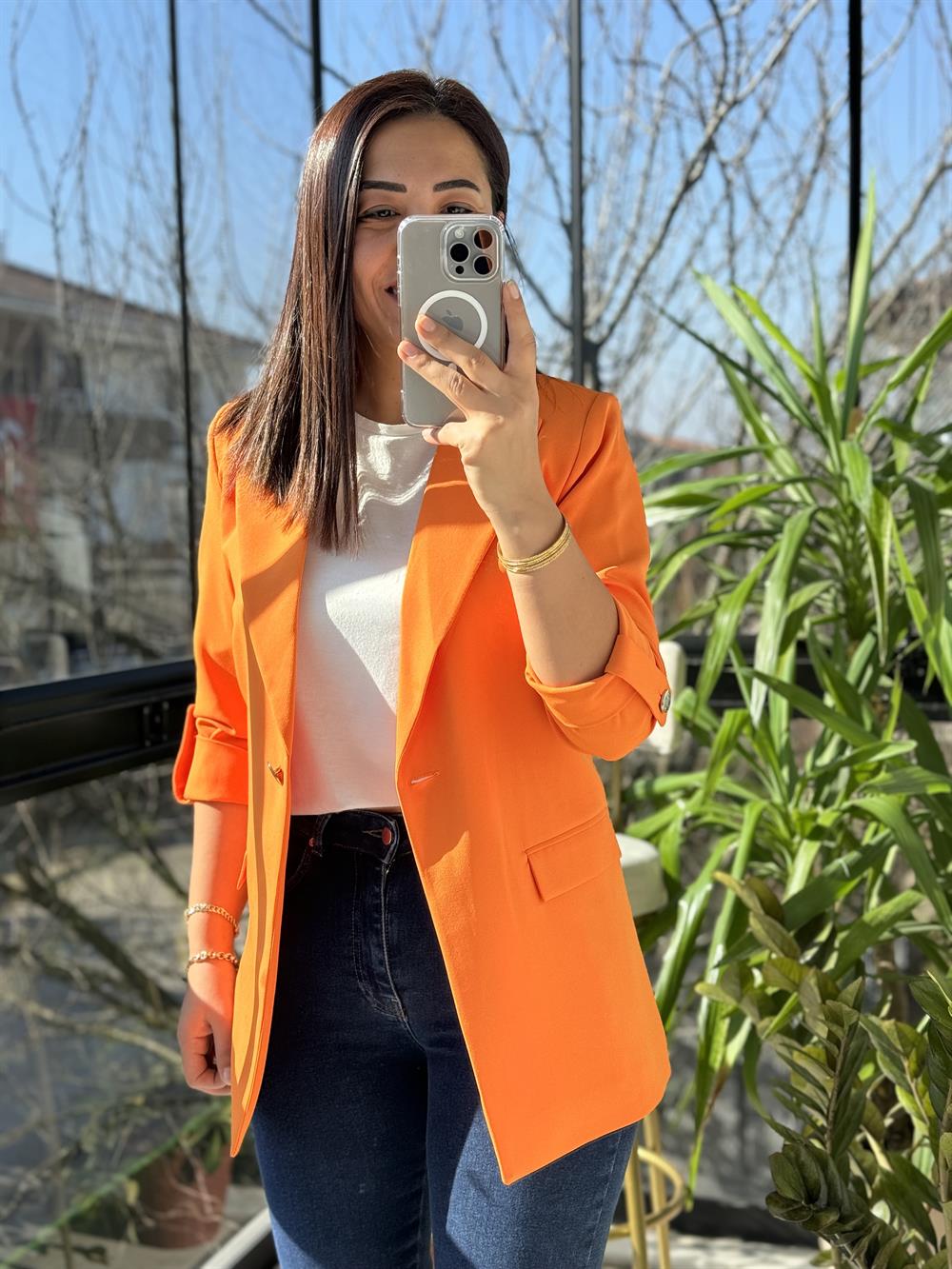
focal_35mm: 48
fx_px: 1760
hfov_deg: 30.3
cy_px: 634
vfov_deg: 39.7
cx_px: 476
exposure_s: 1/633
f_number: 1.78
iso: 64
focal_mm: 6.86
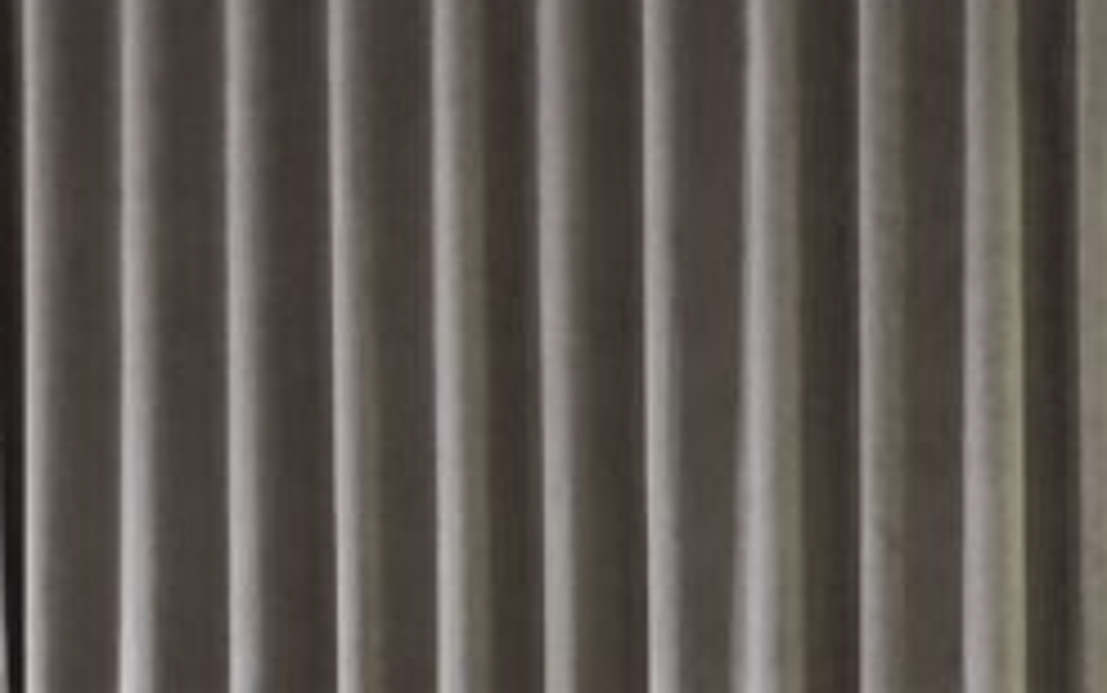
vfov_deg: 4.3
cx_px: -284
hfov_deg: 6.8
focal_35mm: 304
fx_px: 9176
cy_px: 945
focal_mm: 7.9
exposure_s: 1/100
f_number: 2.4
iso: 250
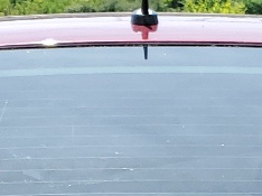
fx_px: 1346
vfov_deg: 7.3
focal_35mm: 178
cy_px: 591
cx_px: 149
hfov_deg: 11.1
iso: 50
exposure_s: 1/2000
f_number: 1.5
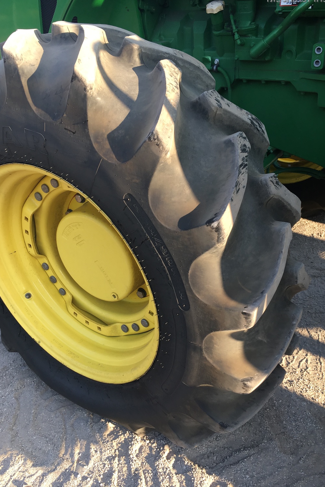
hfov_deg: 42.3
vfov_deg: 60.3
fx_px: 420
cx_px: 172
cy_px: 244
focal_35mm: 31
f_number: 2.2
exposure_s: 1/142
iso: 25
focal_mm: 4.15
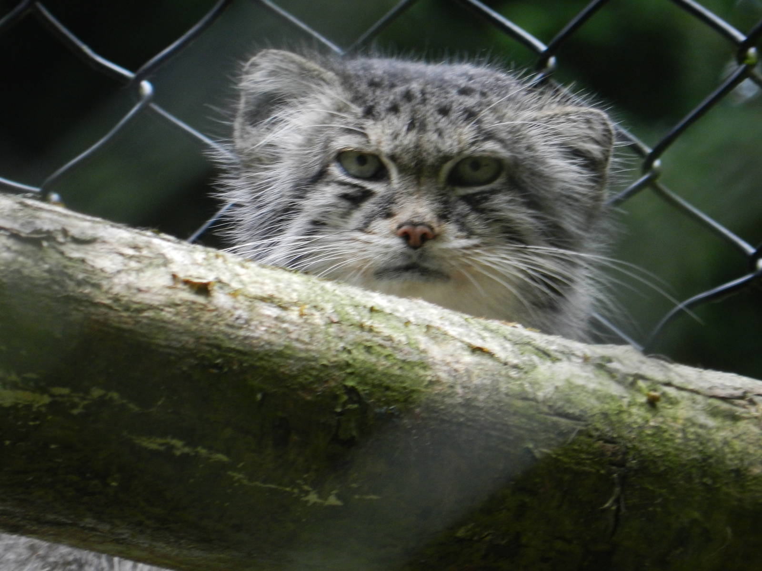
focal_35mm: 810
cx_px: 381
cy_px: 286
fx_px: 17830
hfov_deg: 2.4
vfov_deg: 1.8
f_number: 5.7
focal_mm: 144
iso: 400
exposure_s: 1/60
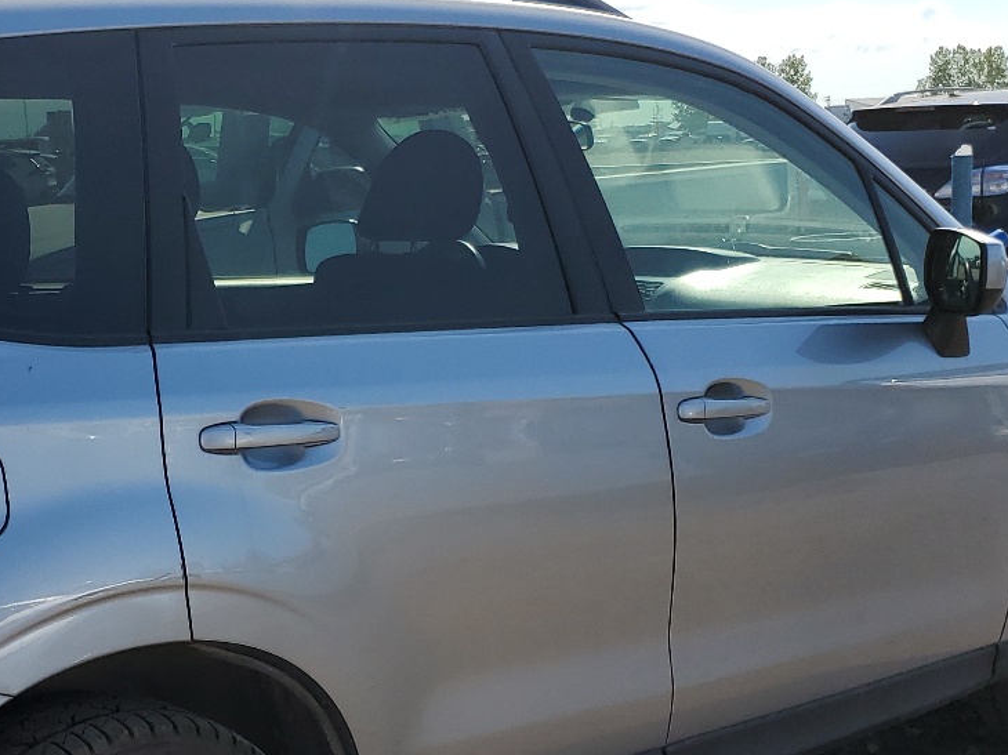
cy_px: 479
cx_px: 228
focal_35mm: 57
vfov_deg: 25.6
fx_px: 1659
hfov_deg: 33.0
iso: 50
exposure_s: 1/5000
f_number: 1.5
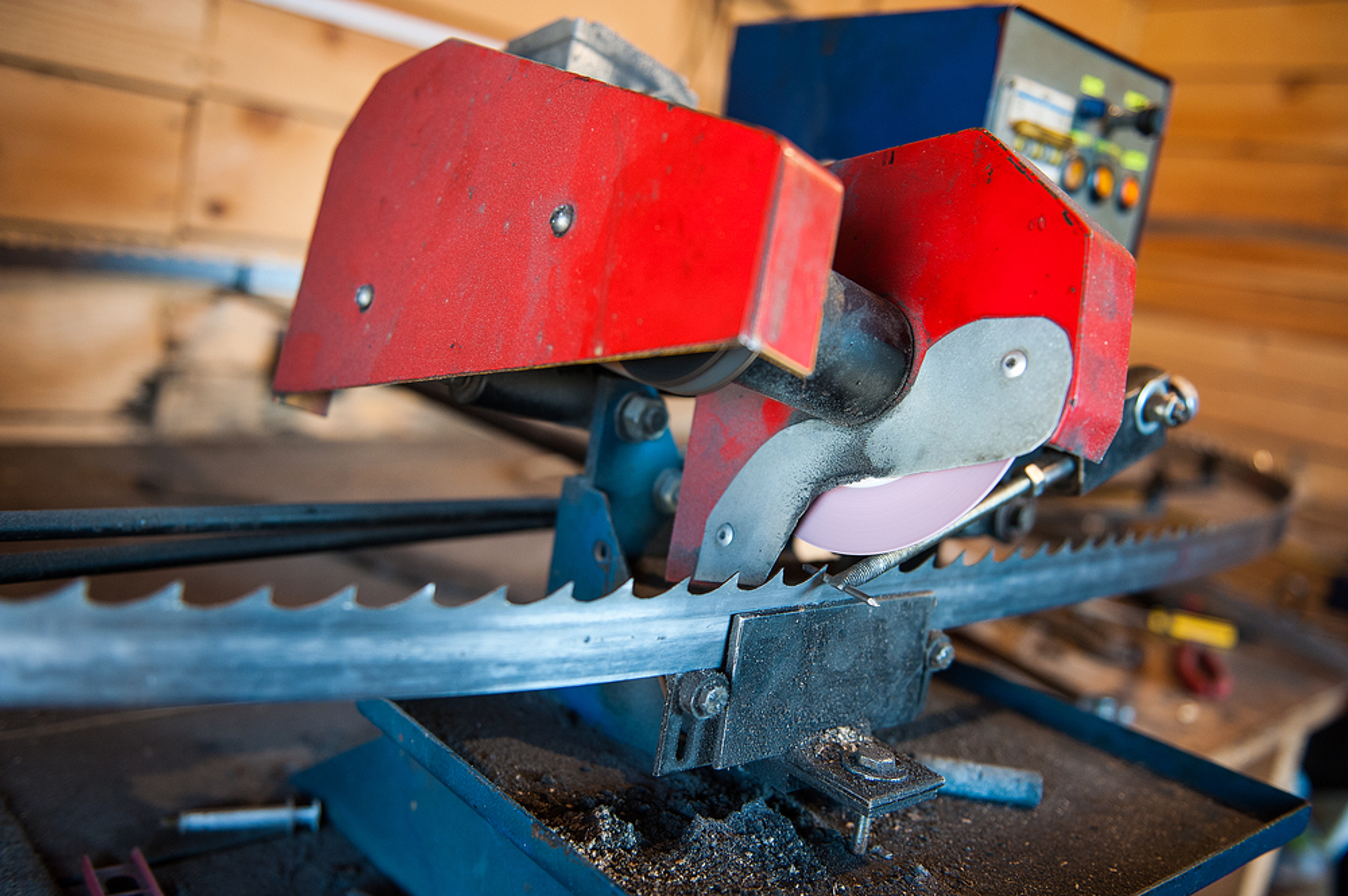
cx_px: 674
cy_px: 448
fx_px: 1197
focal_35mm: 32
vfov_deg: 41.0
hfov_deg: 58.8
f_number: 2.8
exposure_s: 1/100
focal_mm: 32
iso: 500
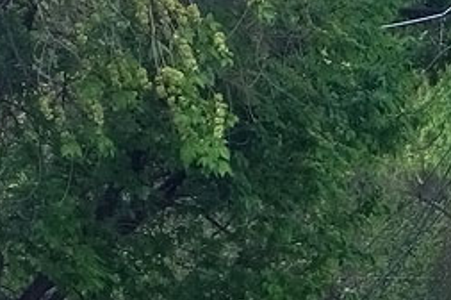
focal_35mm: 475
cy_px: 329
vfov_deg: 2.9
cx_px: 902
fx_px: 5943
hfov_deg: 4.3
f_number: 5.6
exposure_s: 1/200
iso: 250
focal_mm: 36.97
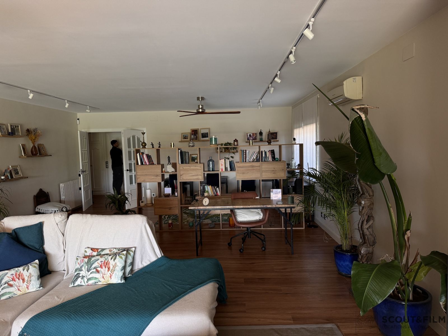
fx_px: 311
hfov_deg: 71.6
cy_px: 168
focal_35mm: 24
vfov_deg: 56.8
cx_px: 224
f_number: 1.78
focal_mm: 6.76
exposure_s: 1/121
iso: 160
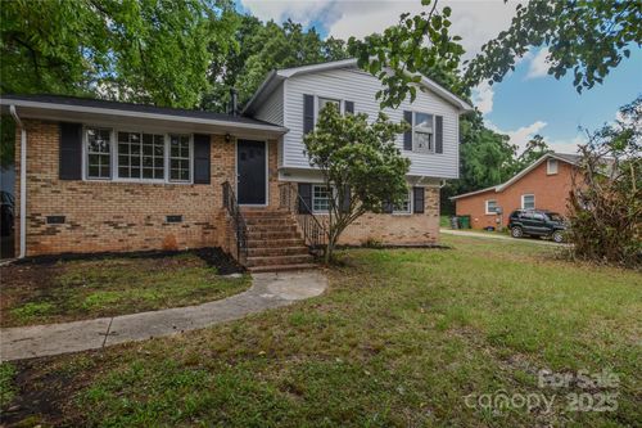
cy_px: 214
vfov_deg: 63.2
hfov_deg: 85.4
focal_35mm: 20
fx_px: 348
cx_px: 321
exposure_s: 1/160
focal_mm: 13
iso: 100
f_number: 6.3
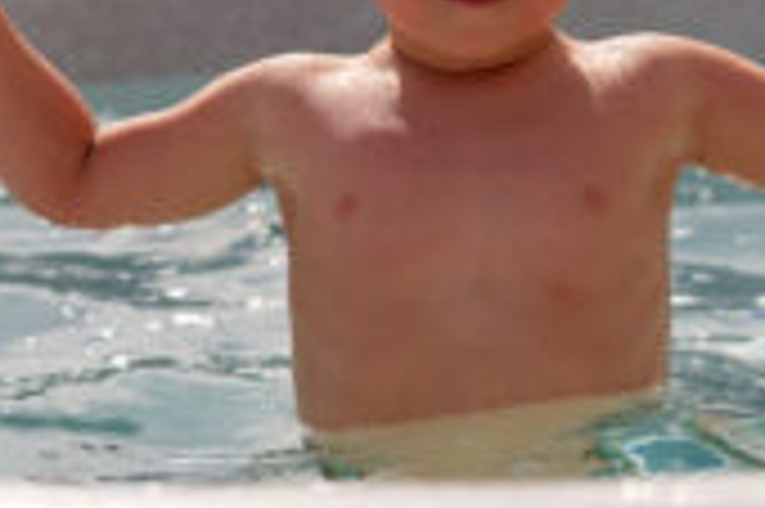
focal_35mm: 165
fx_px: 3503
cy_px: -34
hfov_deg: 12.5
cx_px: 477
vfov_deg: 8.2
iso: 50
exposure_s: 1/1000
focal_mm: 70
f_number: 3.2
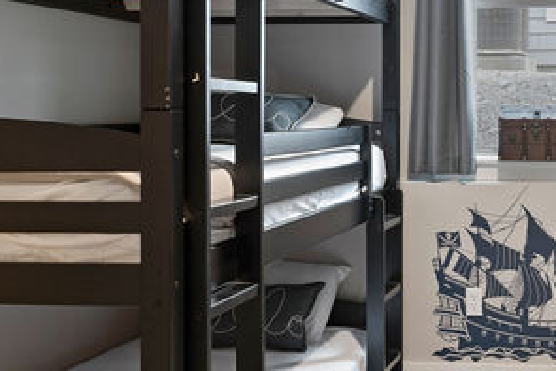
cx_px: 531
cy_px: 110
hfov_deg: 31.8
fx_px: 912
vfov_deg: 22.9
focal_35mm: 59
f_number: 11
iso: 100
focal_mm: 17
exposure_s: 15
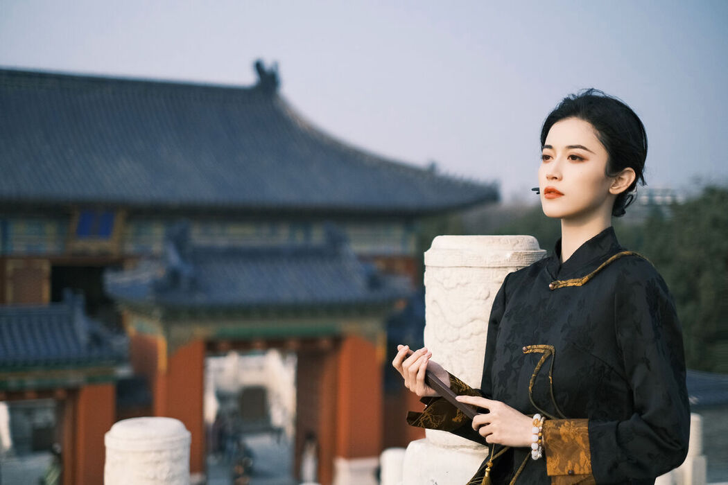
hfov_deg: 37.5
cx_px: 364
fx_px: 1072
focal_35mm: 53
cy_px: 242
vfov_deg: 25.5
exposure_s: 1/32000
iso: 1600
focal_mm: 35
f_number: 1.4
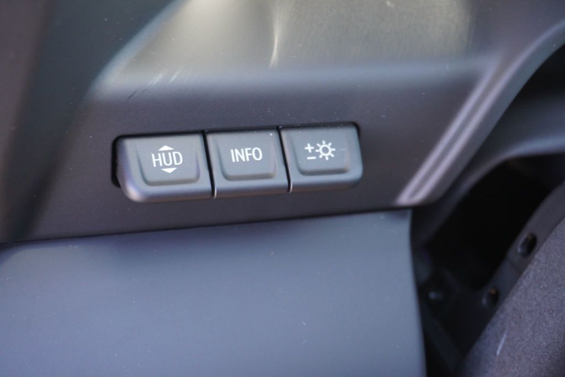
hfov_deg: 35.9
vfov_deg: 24.4
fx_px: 871
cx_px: 282
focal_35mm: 56
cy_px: 188
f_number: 5.6
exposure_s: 1/60
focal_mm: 37
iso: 1000
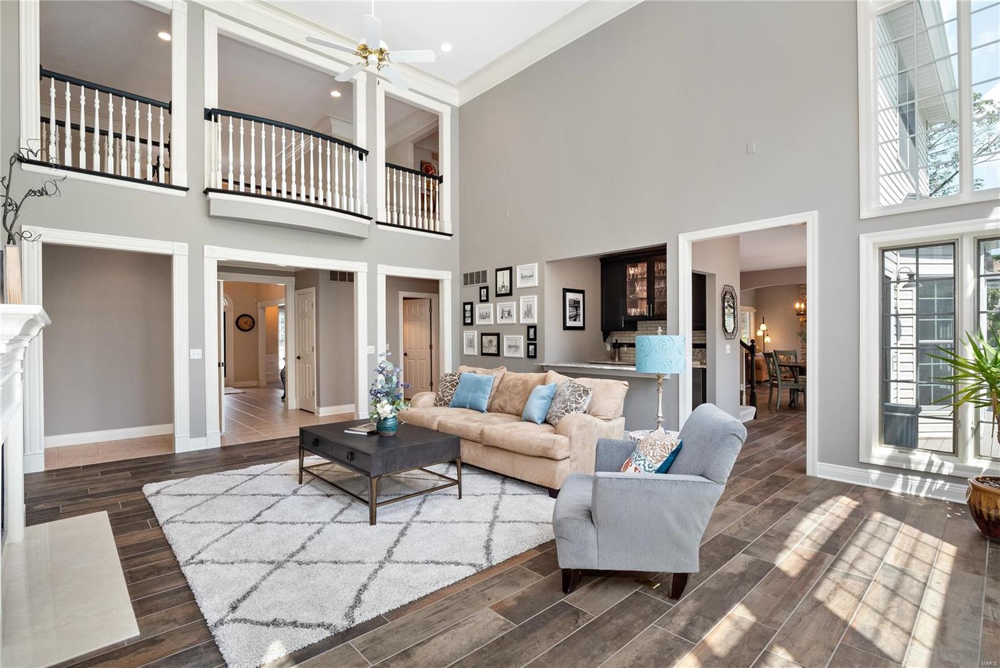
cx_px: 500
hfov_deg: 96.7
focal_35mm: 16
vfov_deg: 73.8
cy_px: 334
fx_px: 445
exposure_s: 1/25
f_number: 8
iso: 400
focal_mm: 8
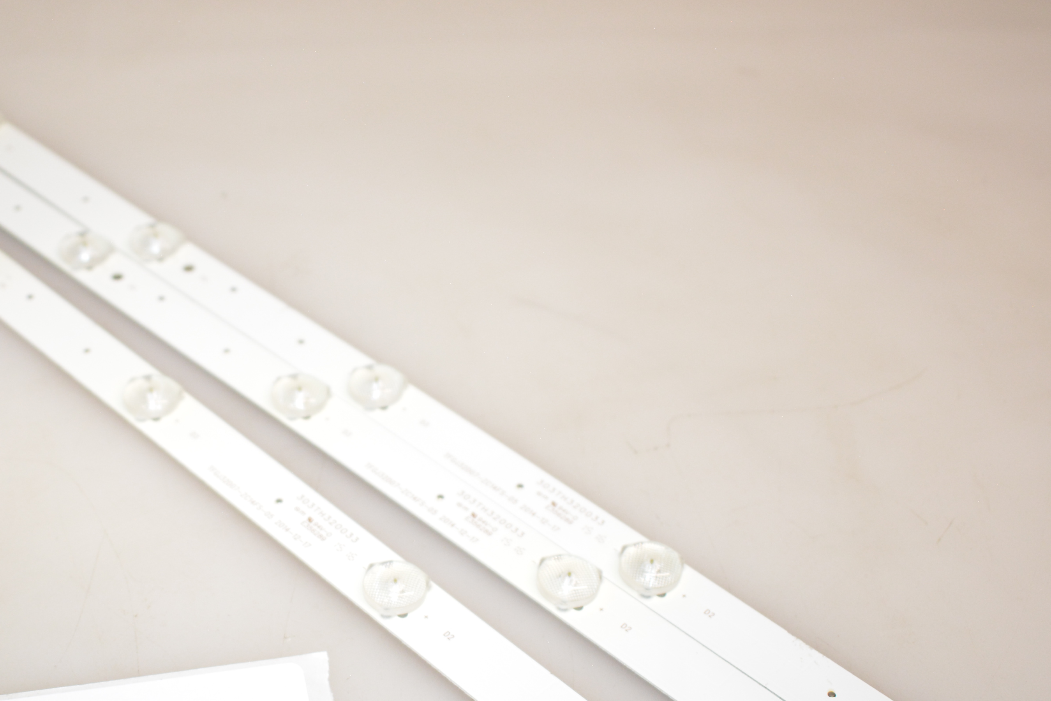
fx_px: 1606
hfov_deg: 35.8
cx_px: 334
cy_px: 454
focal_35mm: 55
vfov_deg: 24.5
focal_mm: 22
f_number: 3.8
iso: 1000
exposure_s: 1/200
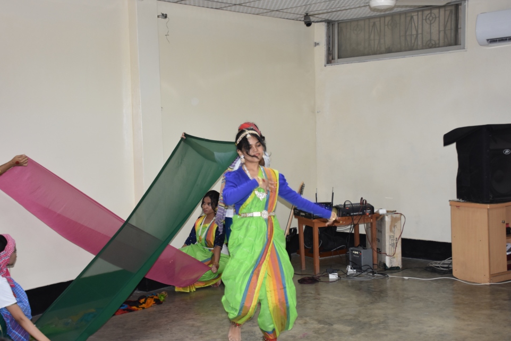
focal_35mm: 53
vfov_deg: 25.5
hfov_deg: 37.5
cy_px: 165
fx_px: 752
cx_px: 254
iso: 800
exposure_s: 1/60
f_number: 5
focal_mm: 34
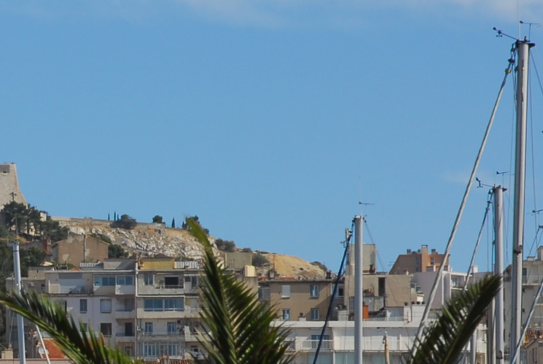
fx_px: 4179
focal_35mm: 277
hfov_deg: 7.4
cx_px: -175
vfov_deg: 5.0
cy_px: 398
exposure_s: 1/200
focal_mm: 55
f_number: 8
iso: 100
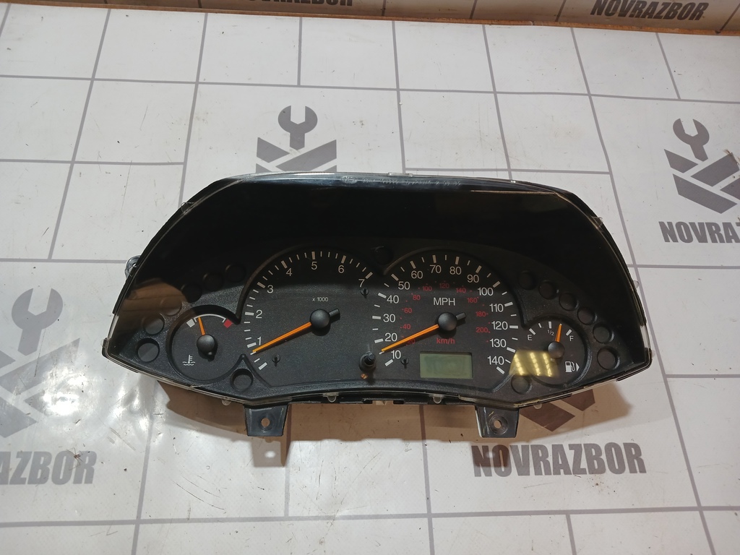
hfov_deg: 65.3
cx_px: 370
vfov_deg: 51.4
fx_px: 577
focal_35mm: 27
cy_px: 278
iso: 64
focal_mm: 4
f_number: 1.8
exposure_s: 1/50
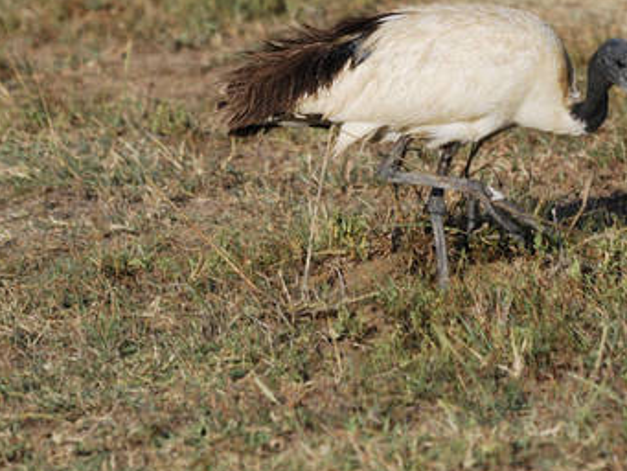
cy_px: 175
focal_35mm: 1186
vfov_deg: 1.3
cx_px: 491
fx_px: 21490
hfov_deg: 1.7
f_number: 5.6
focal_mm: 400
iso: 100
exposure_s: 1/400
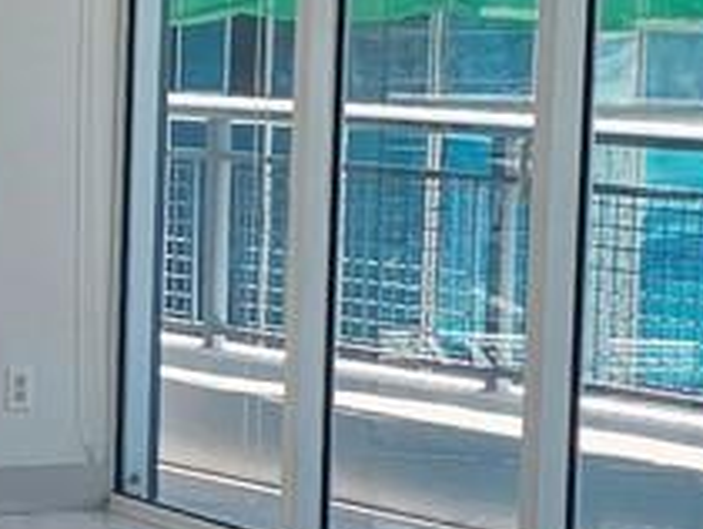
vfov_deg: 8.5
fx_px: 3558
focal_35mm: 175
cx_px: -586
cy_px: 338
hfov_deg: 10.6
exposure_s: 1/120
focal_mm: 6.3
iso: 12
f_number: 1.7
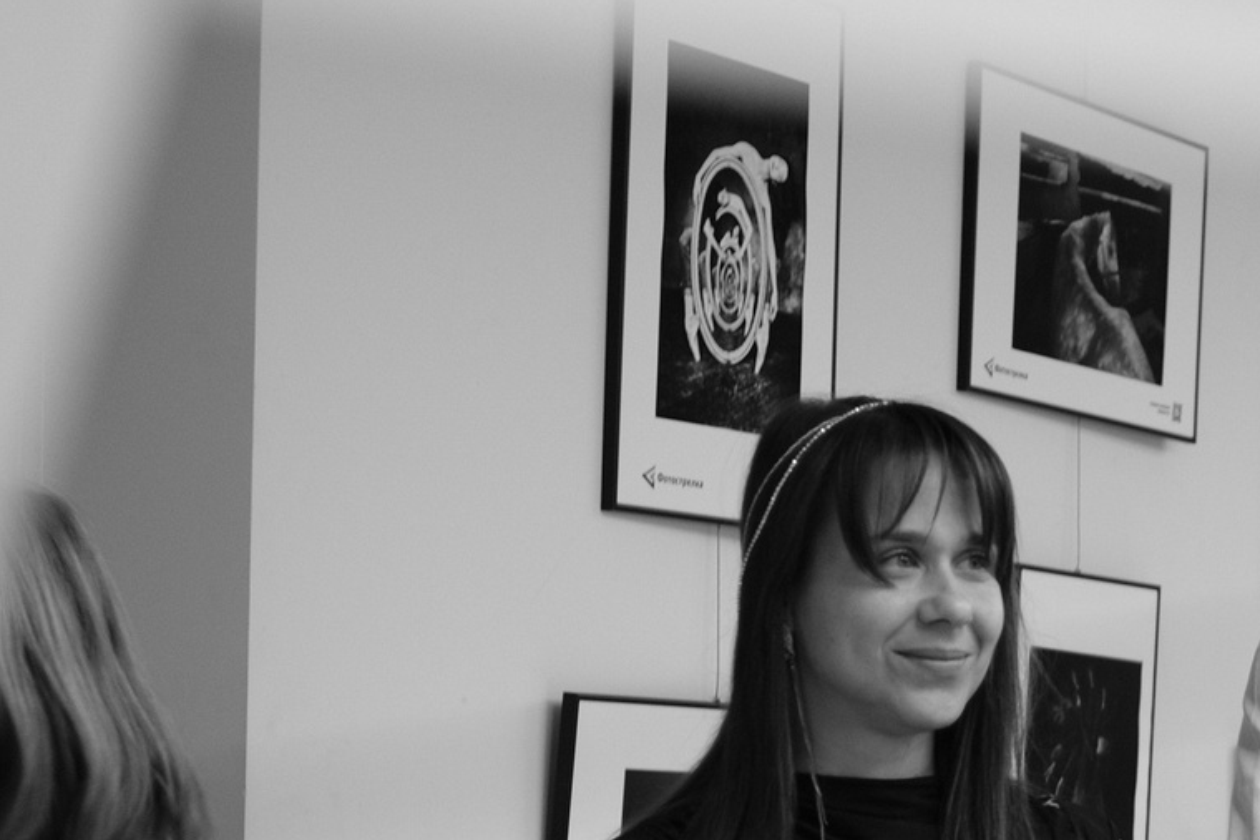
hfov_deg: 16.5
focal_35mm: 118
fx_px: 4130
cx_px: 1577
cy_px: 838
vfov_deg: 11.5
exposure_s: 1/100
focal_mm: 23
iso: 250
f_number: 2
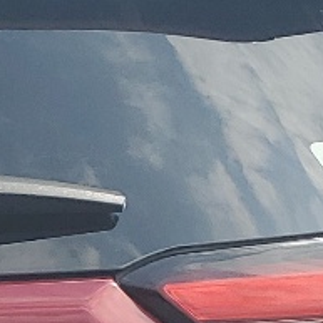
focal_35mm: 191
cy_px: 509
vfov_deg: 8.9
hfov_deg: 8.7
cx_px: -315
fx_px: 2016
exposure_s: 1/2500
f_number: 1.5
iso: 50
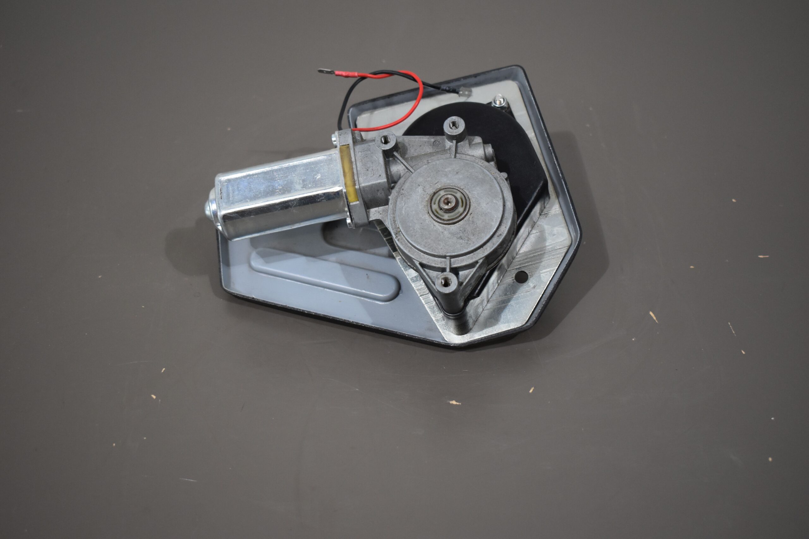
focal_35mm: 44
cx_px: 404
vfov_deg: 30.9
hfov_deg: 45.0
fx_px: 978
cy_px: 270
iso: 800
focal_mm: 29
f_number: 4.2
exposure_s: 1/200
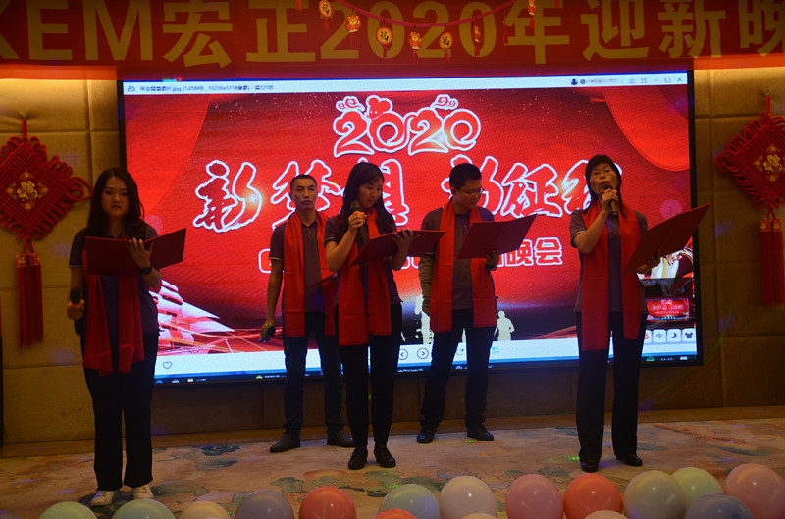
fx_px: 979
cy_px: 260
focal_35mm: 45
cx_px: 392
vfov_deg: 29.7
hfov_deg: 43.7
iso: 560
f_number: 4.2
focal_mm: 30
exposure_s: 1/60
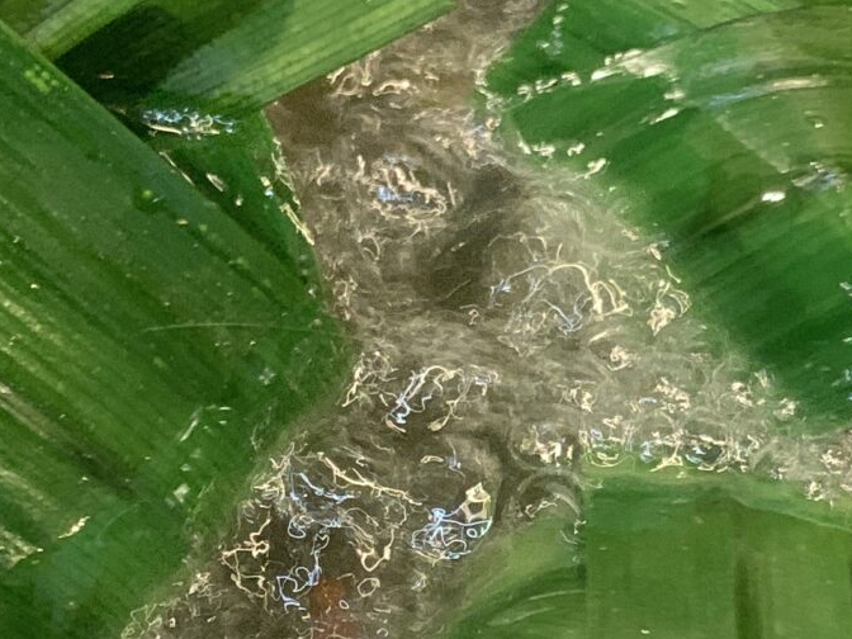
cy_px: 342
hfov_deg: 19.7
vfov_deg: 14.9
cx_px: 605
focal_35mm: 99
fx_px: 2437
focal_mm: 4.25
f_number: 1.8
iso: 400
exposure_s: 1/25
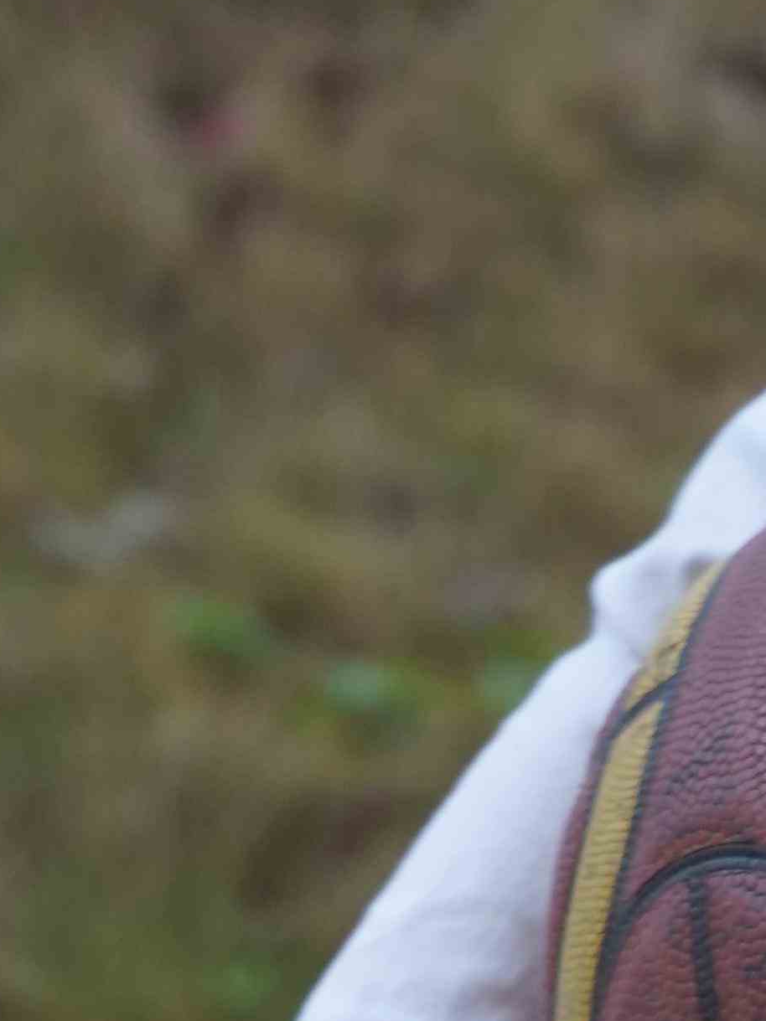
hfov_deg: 3.4
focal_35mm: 433
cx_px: 937
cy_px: 2848
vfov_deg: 4.4
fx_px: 12778
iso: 640
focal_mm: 69
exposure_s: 1/320
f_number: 5
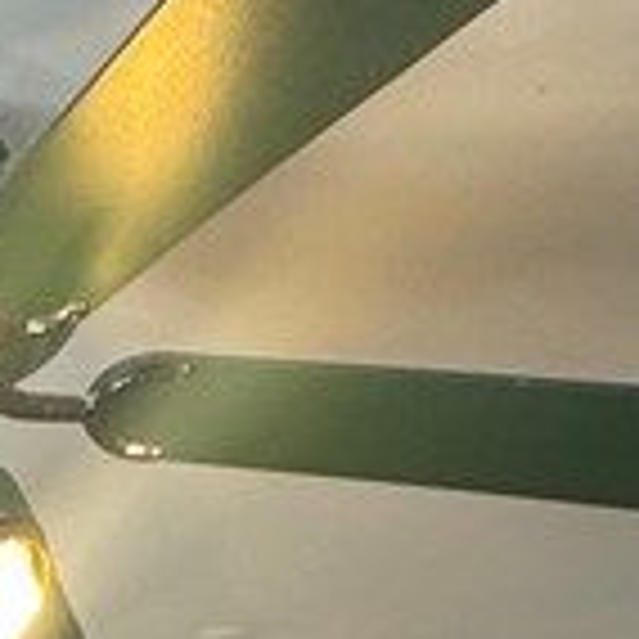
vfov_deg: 13.7
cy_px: 1548
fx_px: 1859
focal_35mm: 89
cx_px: -464
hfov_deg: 16.7
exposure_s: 1/120
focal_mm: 2.22
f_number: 2.2
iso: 160
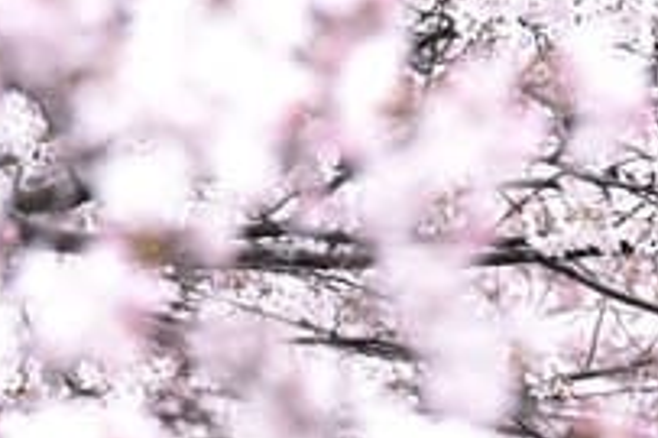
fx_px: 25933
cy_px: 1439
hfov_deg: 1.5
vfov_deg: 1.0
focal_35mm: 1420
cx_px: 55
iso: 2000
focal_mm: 200
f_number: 8
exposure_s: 1/320
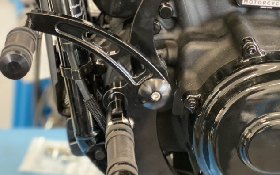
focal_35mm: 89
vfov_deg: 14.7
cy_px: 82
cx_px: 210
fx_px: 679
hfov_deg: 23.1
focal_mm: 6
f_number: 2
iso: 320
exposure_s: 1/25
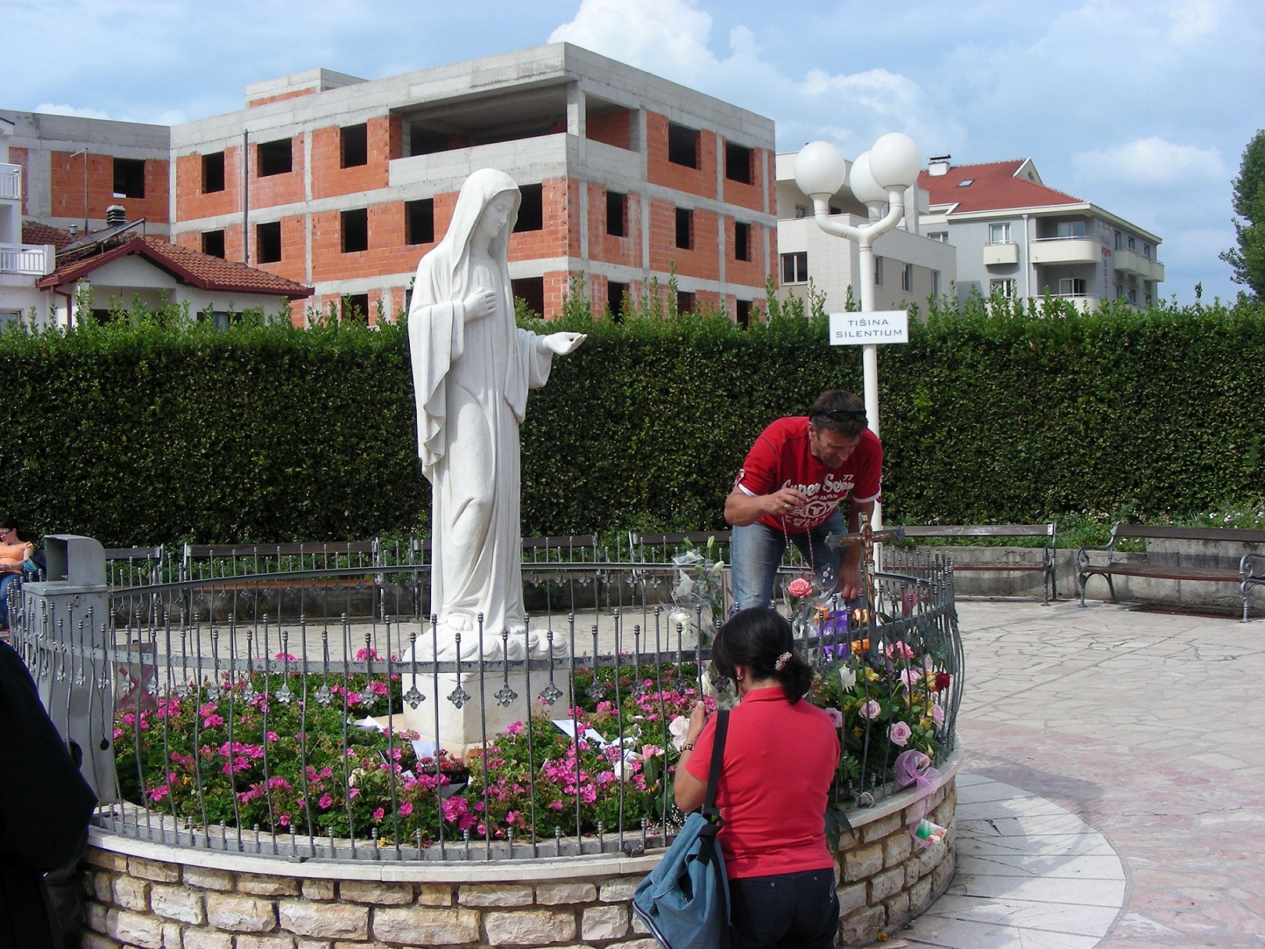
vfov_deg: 37.7
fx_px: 1389
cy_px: 474
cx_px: 632
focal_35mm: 38
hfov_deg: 49.0
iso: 50
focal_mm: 6.3
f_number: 4
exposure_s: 1/538
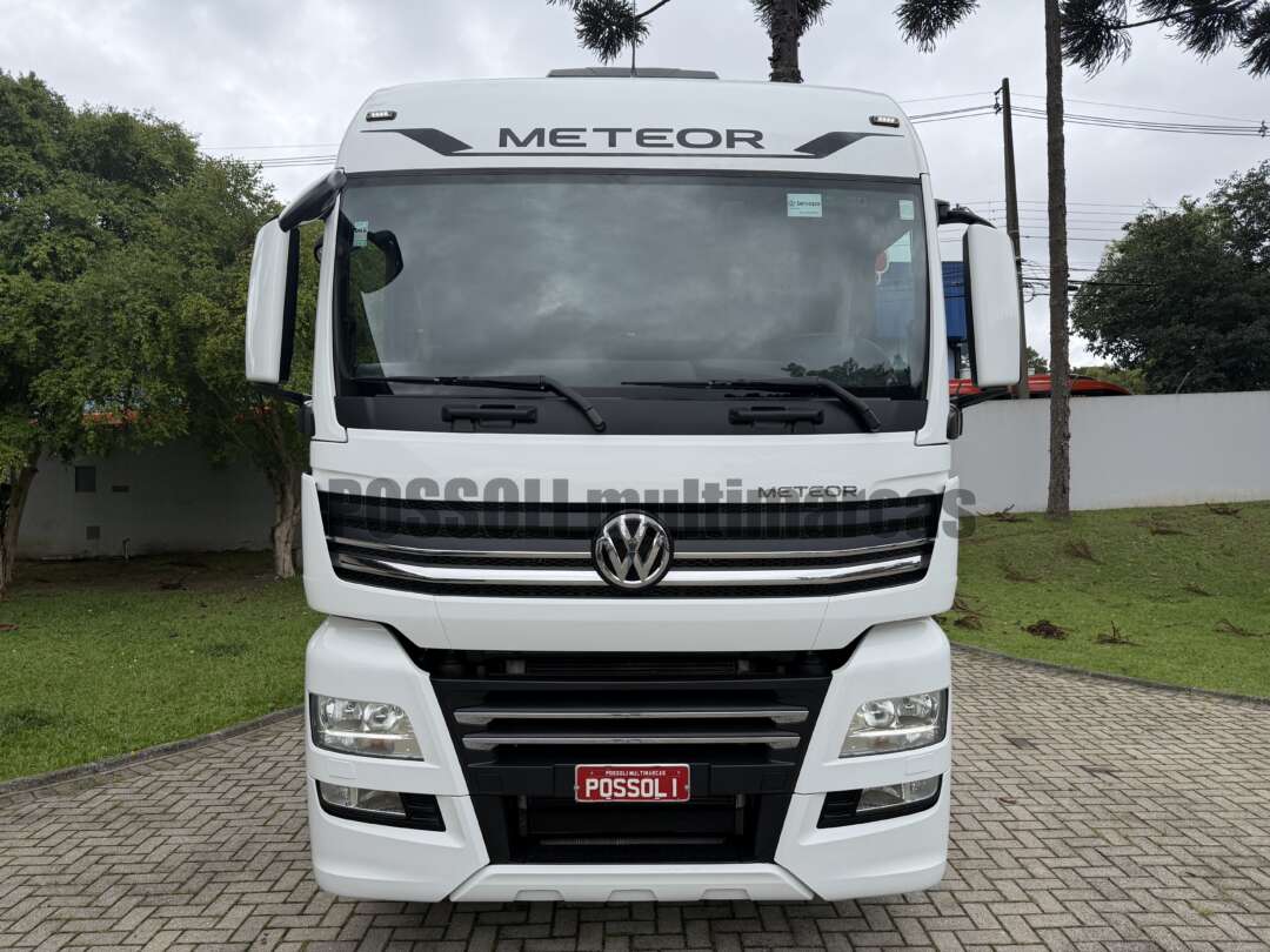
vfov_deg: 56.8
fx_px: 881
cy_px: 476
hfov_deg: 71.6
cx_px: 635
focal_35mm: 24
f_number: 1.78
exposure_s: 1/2232
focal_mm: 6.76
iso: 100
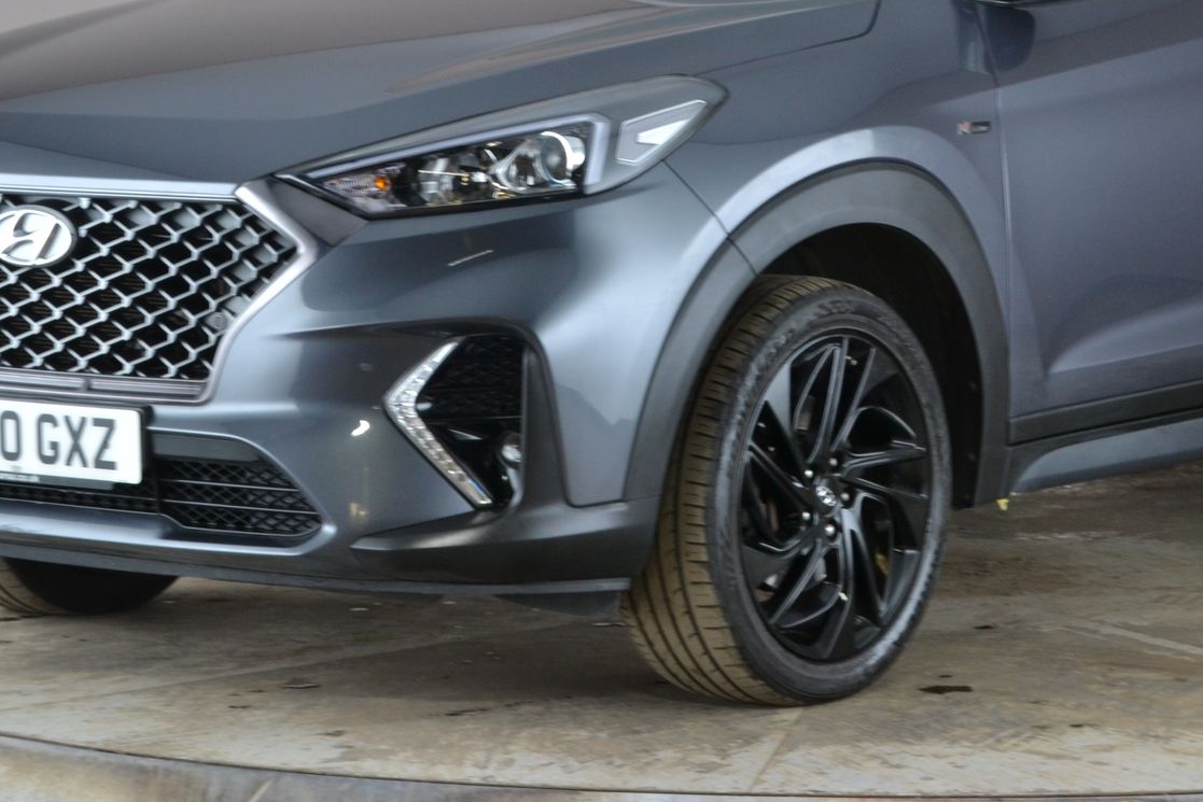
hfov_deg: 15.5
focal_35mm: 132
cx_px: 767
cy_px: 109
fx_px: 4411
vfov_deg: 10.3
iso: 400
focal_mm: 48
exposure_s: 1/5
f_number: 11
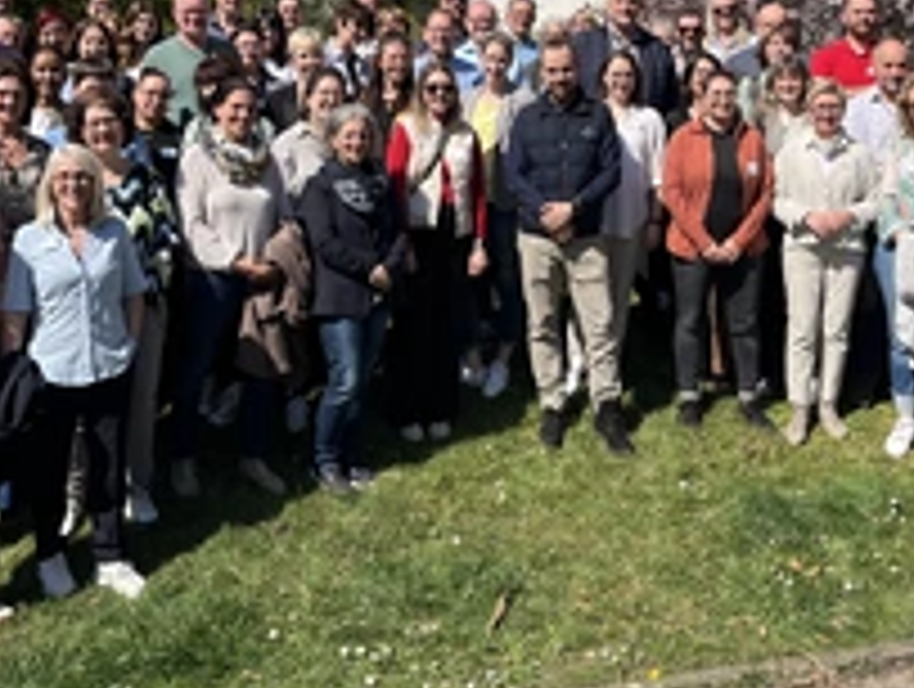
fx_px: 1190
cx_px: 486
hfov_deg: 42.0
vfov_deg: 31.6
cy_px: 157
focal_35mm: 45
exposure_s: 1/3049
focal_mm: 5.1
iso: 50
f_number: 1.6
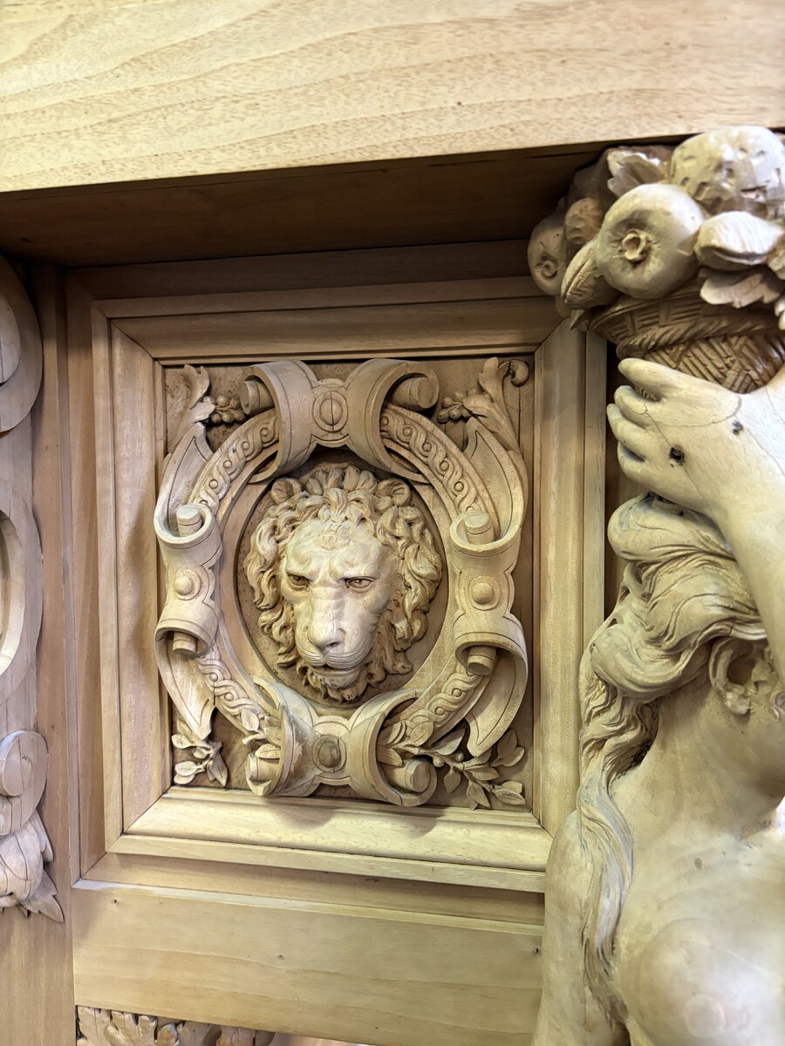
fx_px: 786
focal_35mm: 26
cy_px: 523
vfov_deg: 67.3
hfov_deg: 53.1
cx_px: 392
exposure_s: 1/33
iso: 400
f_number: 1.6
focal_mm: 5.96
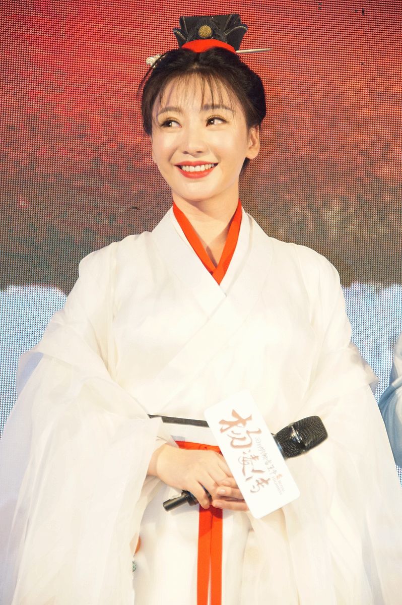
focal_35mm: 180
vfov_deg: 11.4
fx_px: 3020
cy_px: 302
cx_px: 201
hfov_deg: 7.6
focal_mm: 120
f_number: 6.3
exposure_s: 1/125
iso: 3200
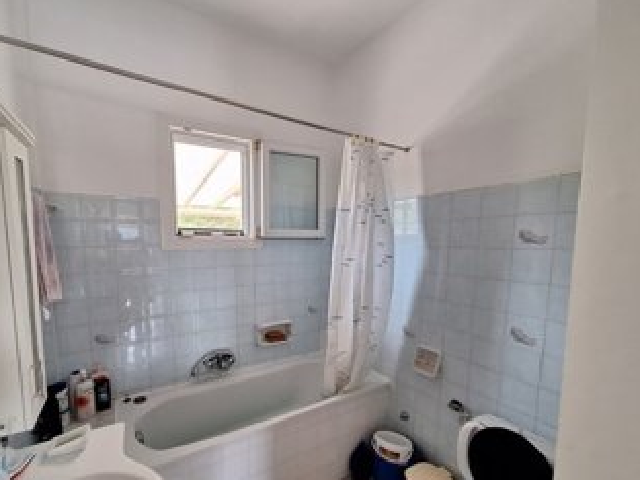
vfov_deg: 81.5
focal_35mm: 15
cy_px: 265
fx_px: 277
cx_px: 291
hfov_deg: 97.9
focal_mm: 1.74
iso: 200
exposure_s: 1/30
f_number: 2.2
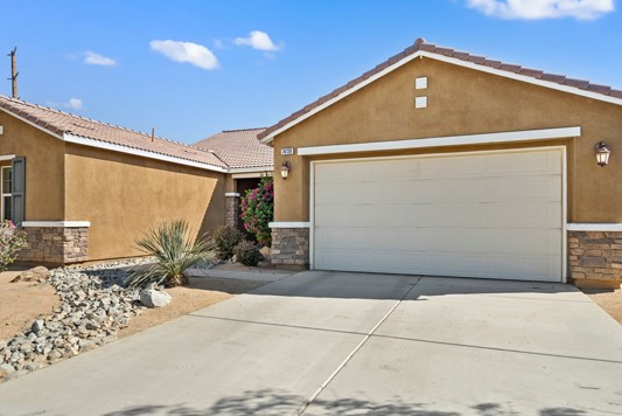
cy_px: 220
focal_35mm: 24
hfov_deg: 73.6
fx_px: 415
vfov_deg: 53.2
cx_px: 288
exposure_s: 1/50
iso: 160
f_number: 7.1
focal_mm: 20
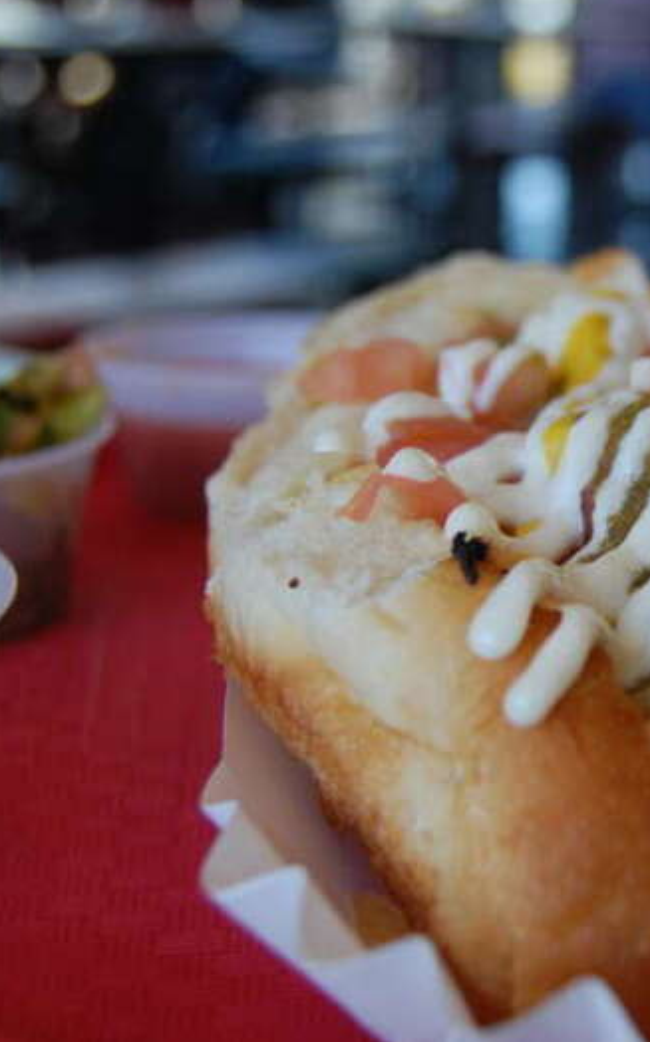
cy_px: 517
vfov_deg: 29.4
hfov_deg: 18.2
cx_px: 624
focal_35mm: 70
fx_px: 1986
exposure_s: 1/125
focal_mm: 30
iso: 400
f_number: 5.6
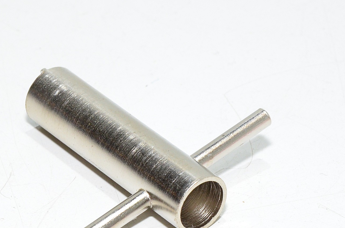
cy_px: 158
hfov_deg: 6.9
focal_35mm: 300
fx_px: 2869
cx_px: 122
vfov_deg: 4.6
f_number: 16
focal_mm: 105
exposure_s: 1/50
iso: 1600
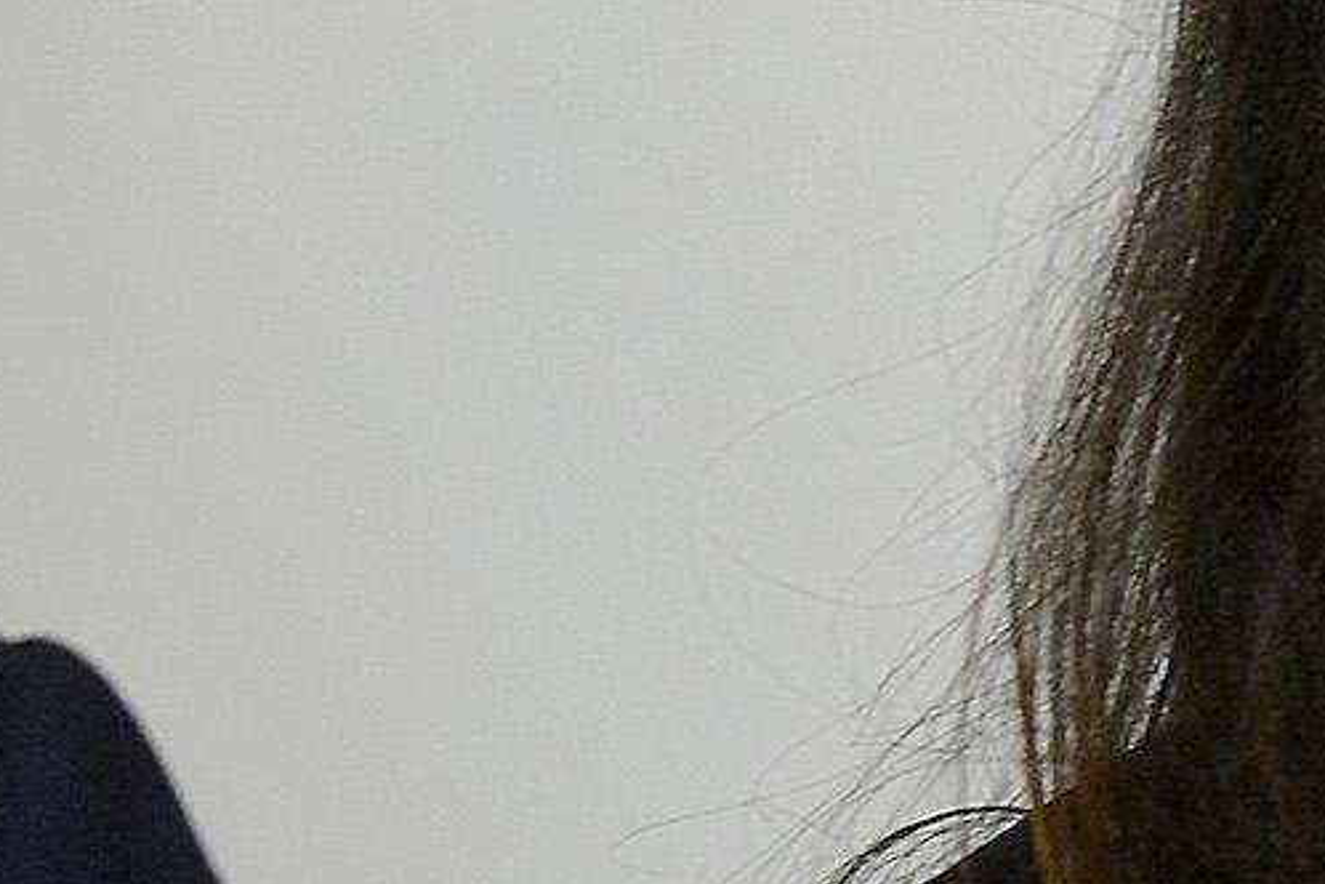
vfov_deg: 1.9
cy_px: -600
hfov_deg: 2.8
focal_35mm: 723
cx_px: 2376
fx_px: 26608
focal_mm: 200
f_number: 3.5
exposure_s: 1/400
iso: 1600
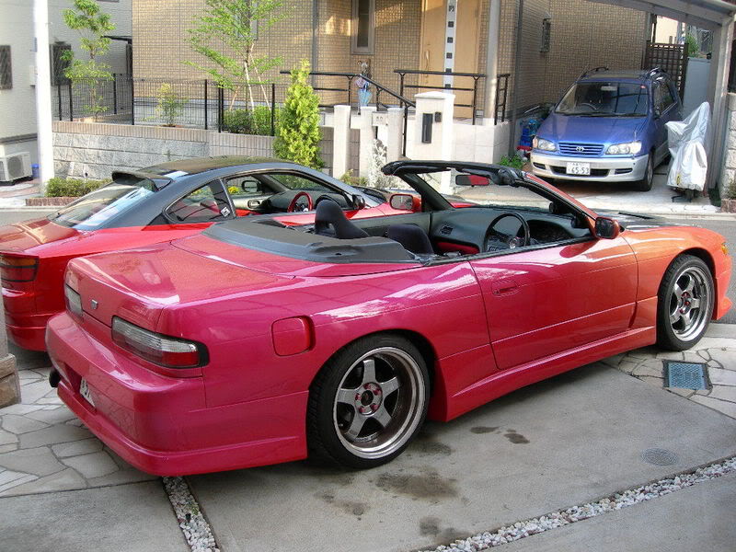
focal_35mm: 38
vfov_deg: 37.7
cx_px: 368
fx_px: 808
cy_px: 276
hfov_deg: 49.0
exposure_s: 1/88
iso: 50
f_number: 2.8
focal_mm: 7.8
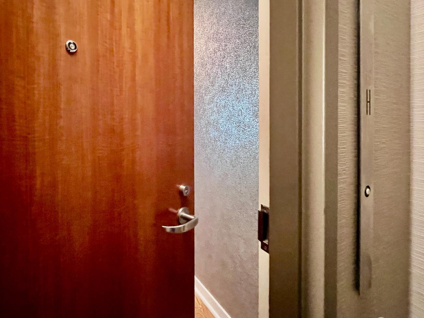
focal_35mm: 15
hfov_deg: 97.5
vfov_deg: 81.6
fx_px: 184
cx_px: 182
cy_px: 147
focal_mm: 1.57
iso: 1000
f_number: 1.8
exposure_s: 1/40
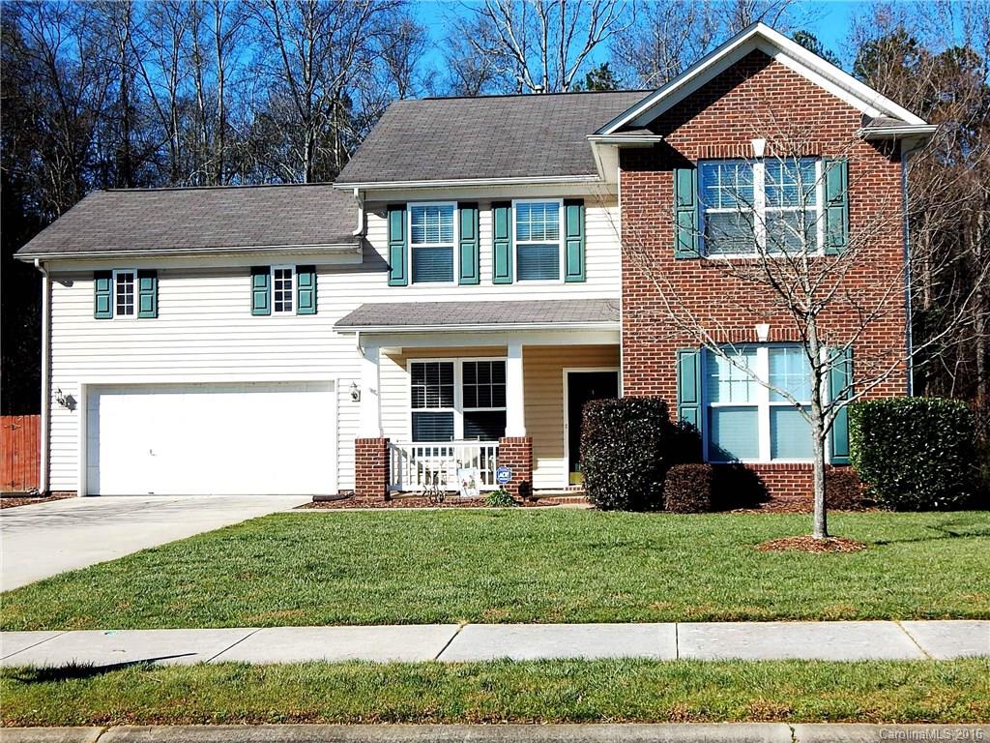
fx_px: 1373
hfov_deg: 39.7
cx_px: 495
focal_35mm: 48
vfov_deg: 30.3
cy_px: 372
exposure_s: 1/1250
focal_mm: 8.6
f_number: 3.7
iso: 125
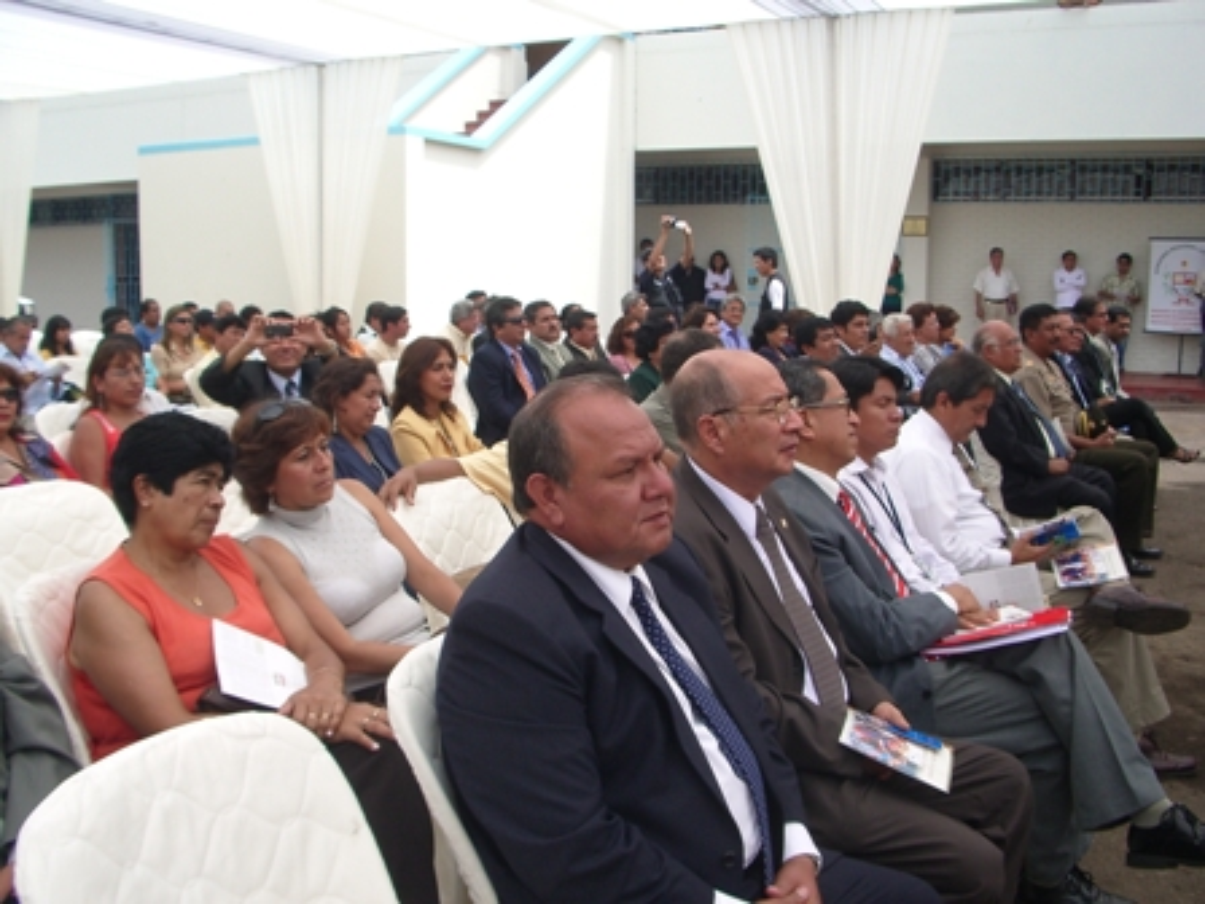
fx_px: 1218
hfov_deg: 52.6
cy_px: 452
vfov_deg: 40.7
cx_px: 602
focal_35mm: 35
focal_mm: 5.8
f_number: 4.3
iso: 80
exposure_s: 1/320
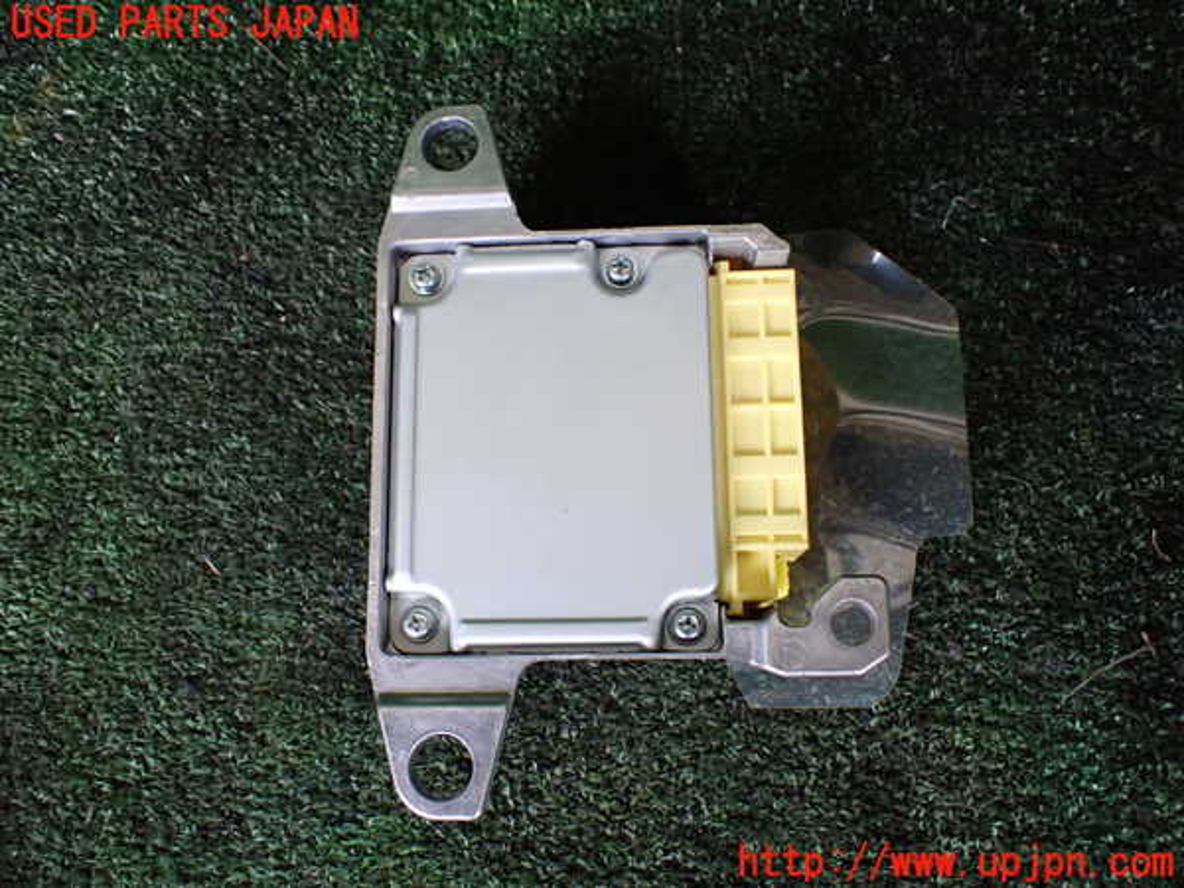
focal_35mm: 30
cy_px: 444
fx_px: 1026
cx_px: 592
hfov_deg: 60.0
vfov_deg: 46.8
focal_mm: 5.4
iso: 800
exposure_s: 1/125
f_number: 2.3
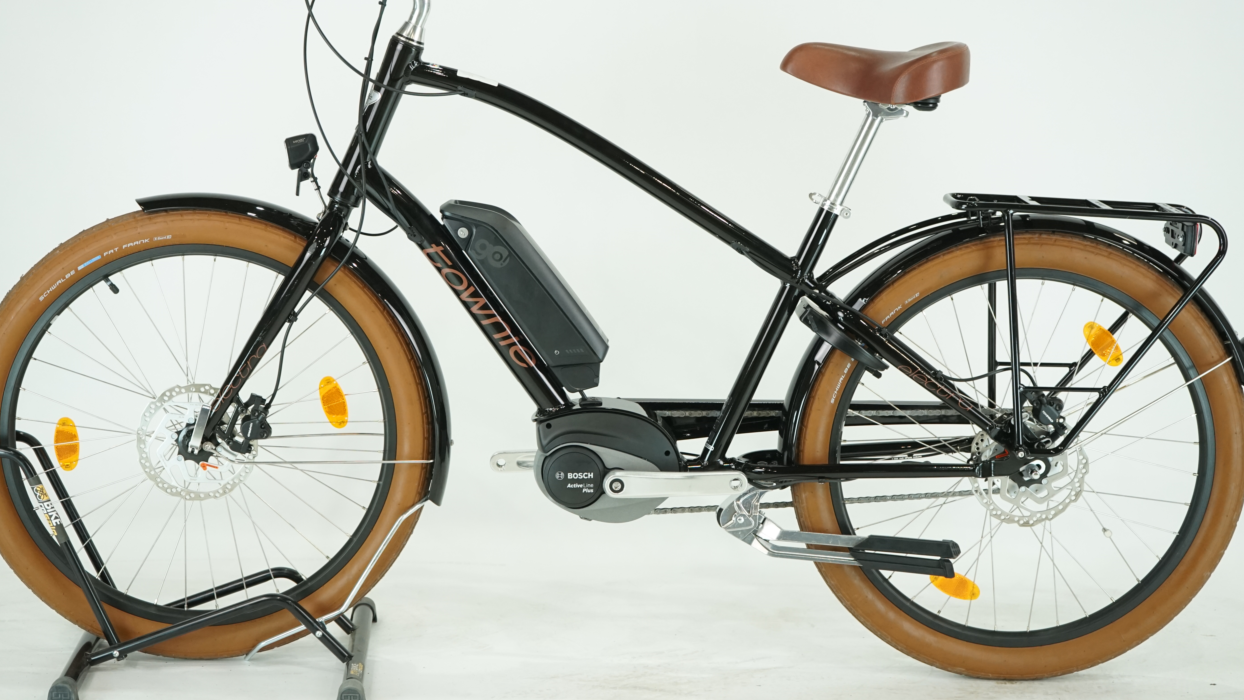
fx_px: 1979
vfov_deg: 20.0
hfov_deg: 34.9
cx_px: 612
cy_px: 258
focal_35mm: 60
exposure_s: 1/200
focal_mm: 53
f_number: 5.6
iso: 1600
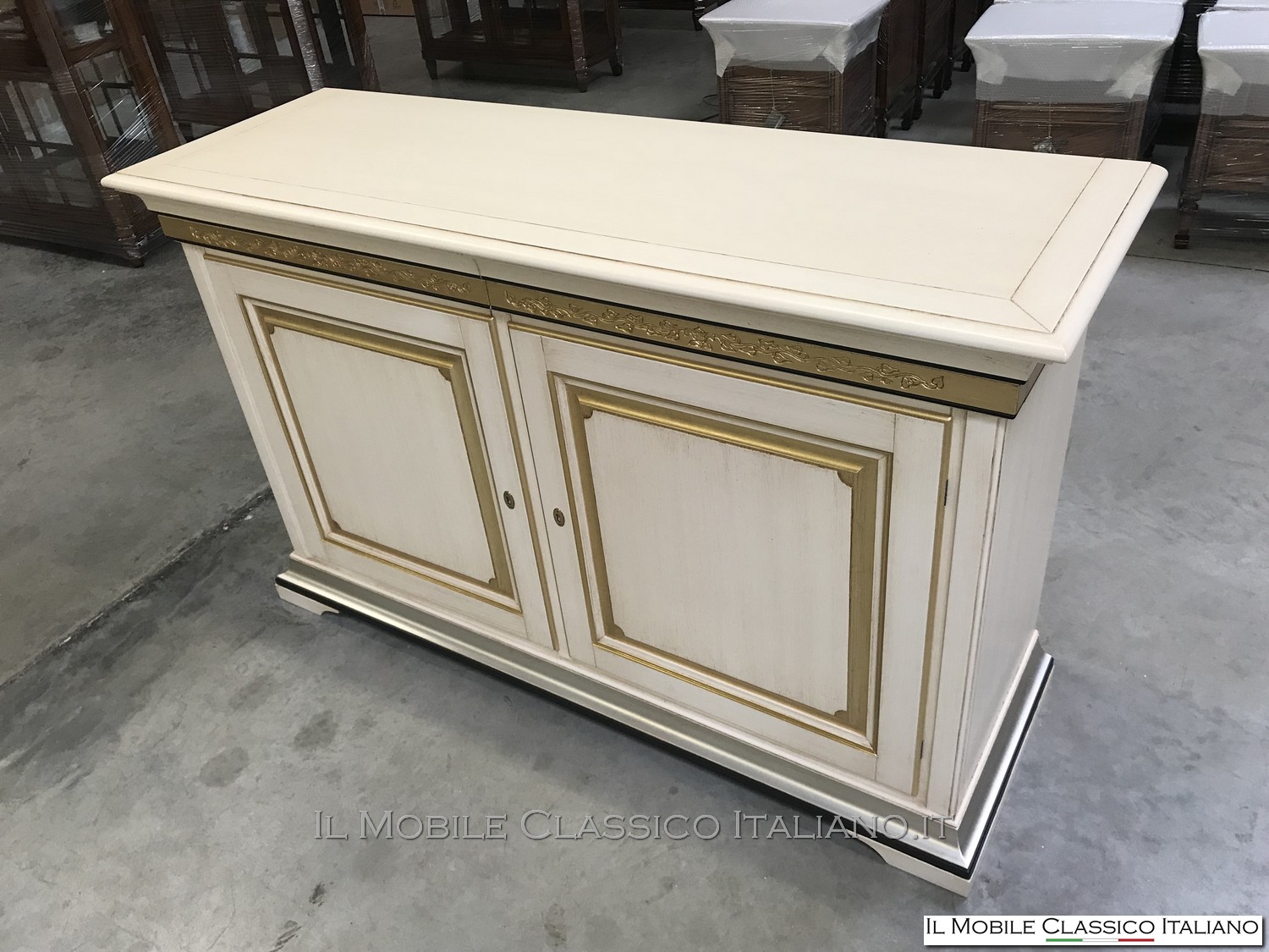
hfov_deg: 63.4
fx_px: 1026
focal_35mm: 28
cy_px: 476
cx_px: 634
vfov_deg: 49.7
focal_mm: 3.99
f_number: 1.8
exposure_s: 1/33
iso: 25
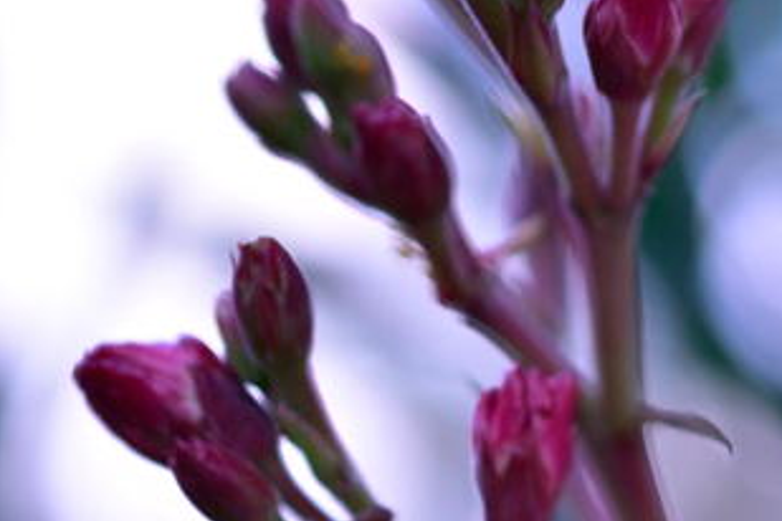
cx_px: 1007
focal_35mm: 199
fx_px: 4322
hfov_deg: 10.1
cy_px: 716
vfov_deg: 6.8
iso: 400
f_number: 3
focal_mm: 40
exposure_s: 1/250
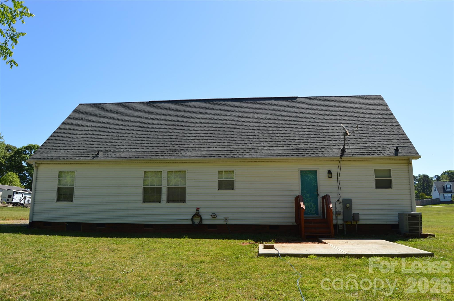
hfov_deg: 67.4
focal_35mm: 27
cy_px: 150
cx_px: 227
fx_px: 340
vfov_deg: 47.8
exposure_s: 1/250
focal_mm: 18
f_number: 8
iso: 100
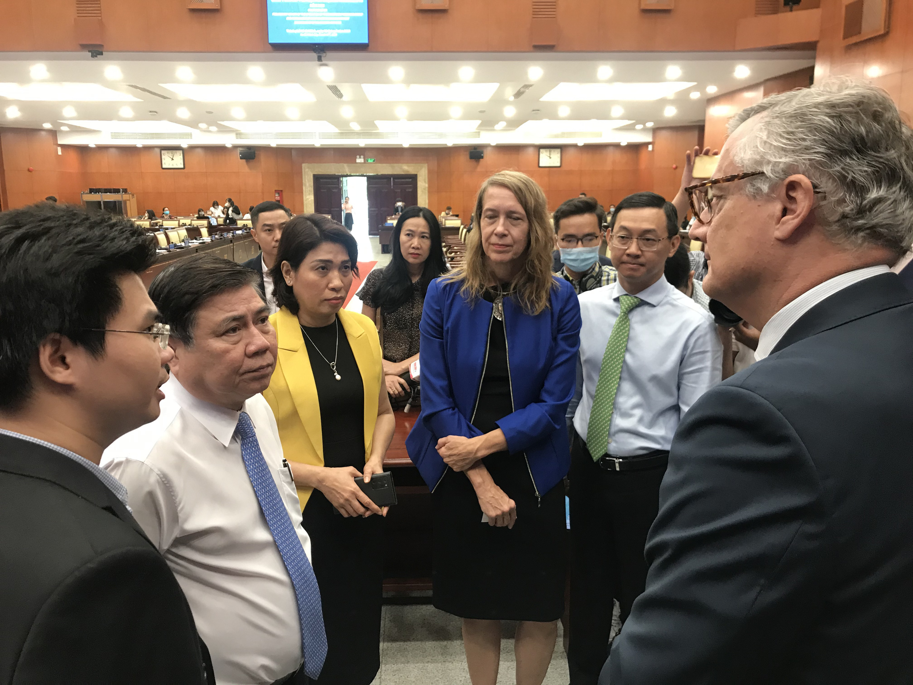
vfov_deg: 49.7
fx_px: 739
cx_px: 456
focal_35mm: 28
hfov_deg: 63.4
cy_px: 342
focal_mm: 3.99
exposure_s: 1/20
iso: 40
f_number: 1.8
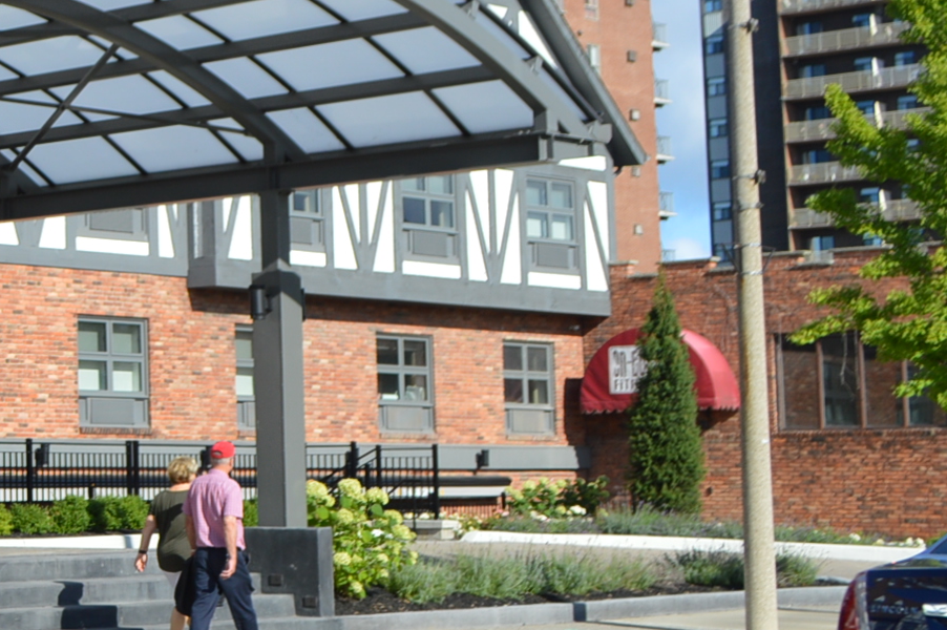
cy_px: 243
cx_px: -453
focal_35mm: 90
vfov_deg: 15.2
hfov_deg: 19.8
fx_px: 2366
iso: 100
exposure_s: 1/400
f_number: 7.1
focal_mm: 18
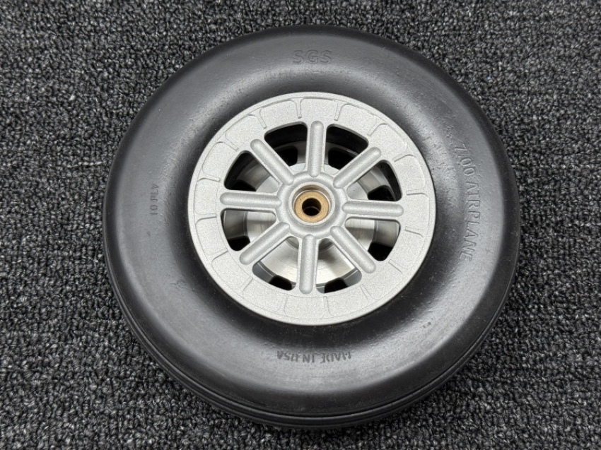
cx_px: 300
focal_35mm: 48
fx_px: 833
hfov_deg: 39.7
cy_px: 225
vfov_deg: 30.3
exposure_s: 1/121
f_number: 1.78
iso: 50
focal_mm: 6.76
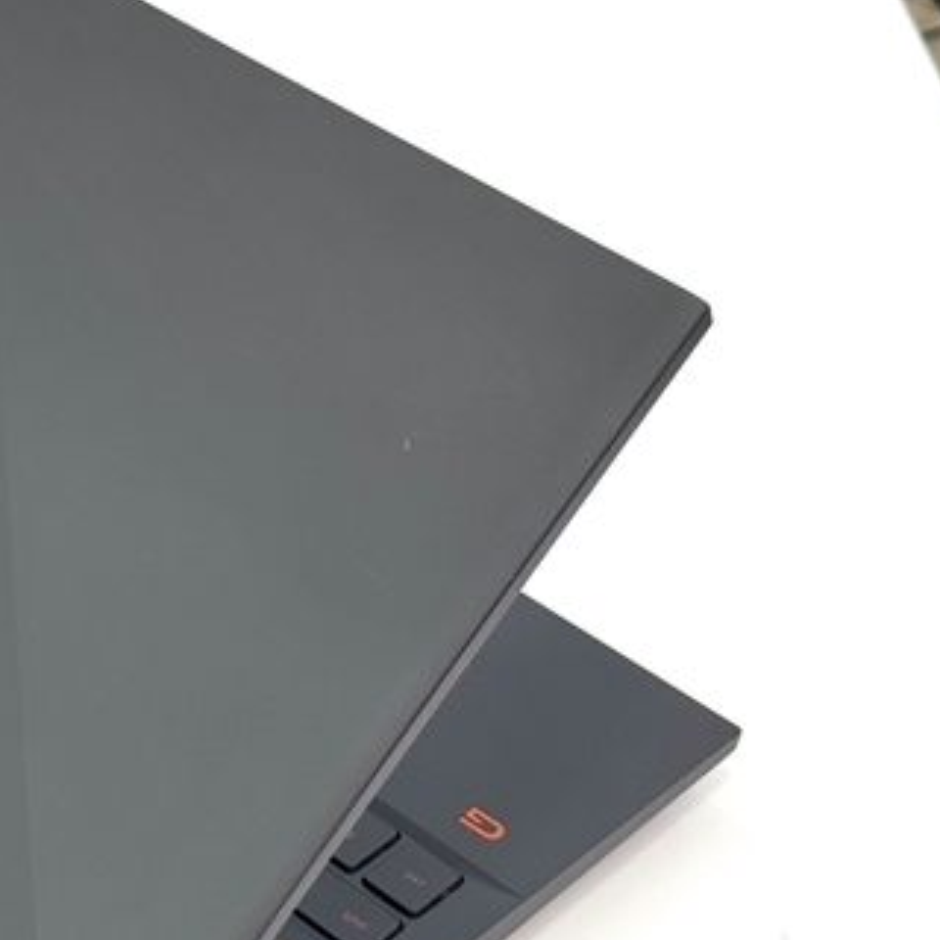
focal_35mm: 106
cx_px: -147
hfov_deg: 15.9
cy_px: 538
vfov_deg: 16.4
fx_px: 3257
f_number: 1.78
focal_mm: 6.76
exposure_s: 1/165
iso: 80
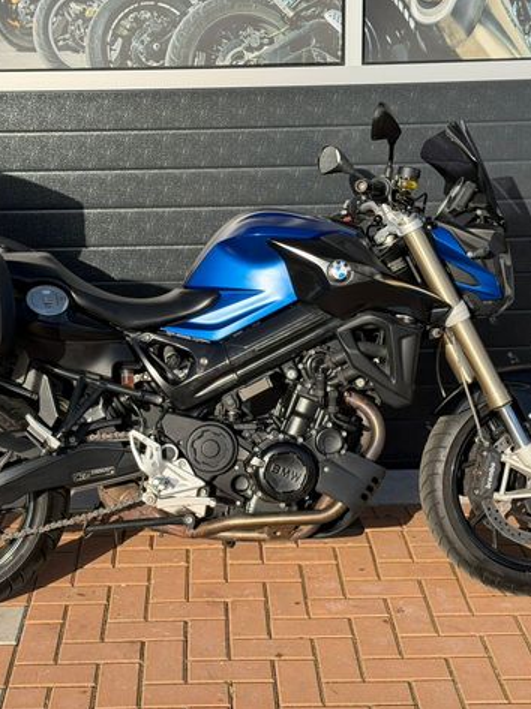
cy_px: 357
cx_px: 206
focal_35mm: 65
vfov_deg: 29.8
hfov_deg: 22.5
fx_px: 1331
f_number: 1.78
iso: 80
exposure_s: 1/2494
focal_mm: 6.76
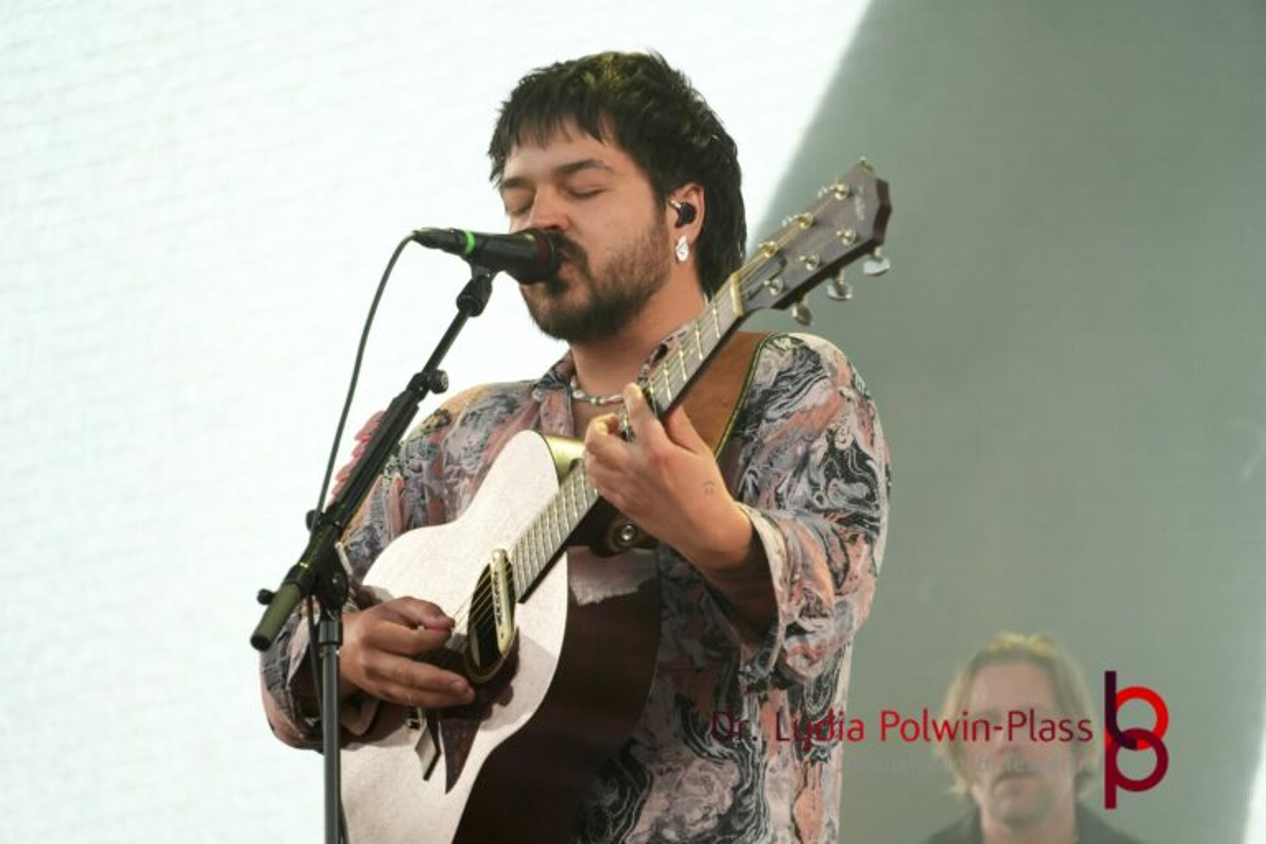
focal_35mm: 282
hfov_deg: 7.3
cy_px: 422
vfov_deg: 4.9
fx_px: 9916
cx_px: 633
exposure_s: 1/320
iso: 1250
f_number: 6.3
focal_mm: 188
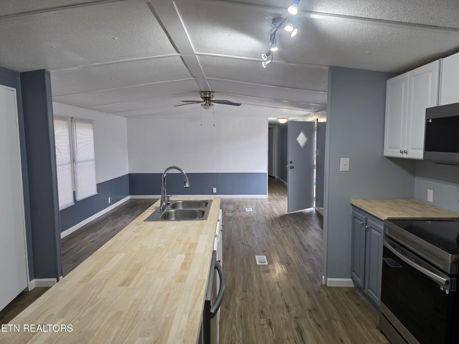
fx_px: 305
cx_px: 230
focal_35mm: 23
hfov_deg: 73.9
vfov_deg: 58.9
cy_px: 172
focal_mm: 6.3
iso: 400
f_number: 1.7
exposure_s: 1/120
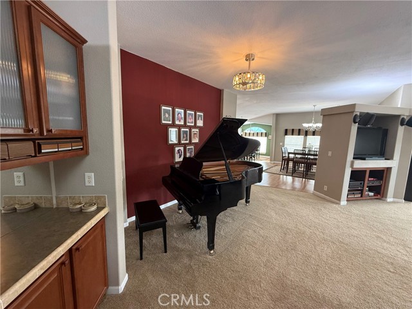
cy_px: 154
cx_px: 206
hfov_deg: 102.1
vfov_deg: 85.7
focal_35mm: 14
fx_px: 167
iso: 400
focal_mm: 2.22
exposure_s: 1/60
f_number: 2.2
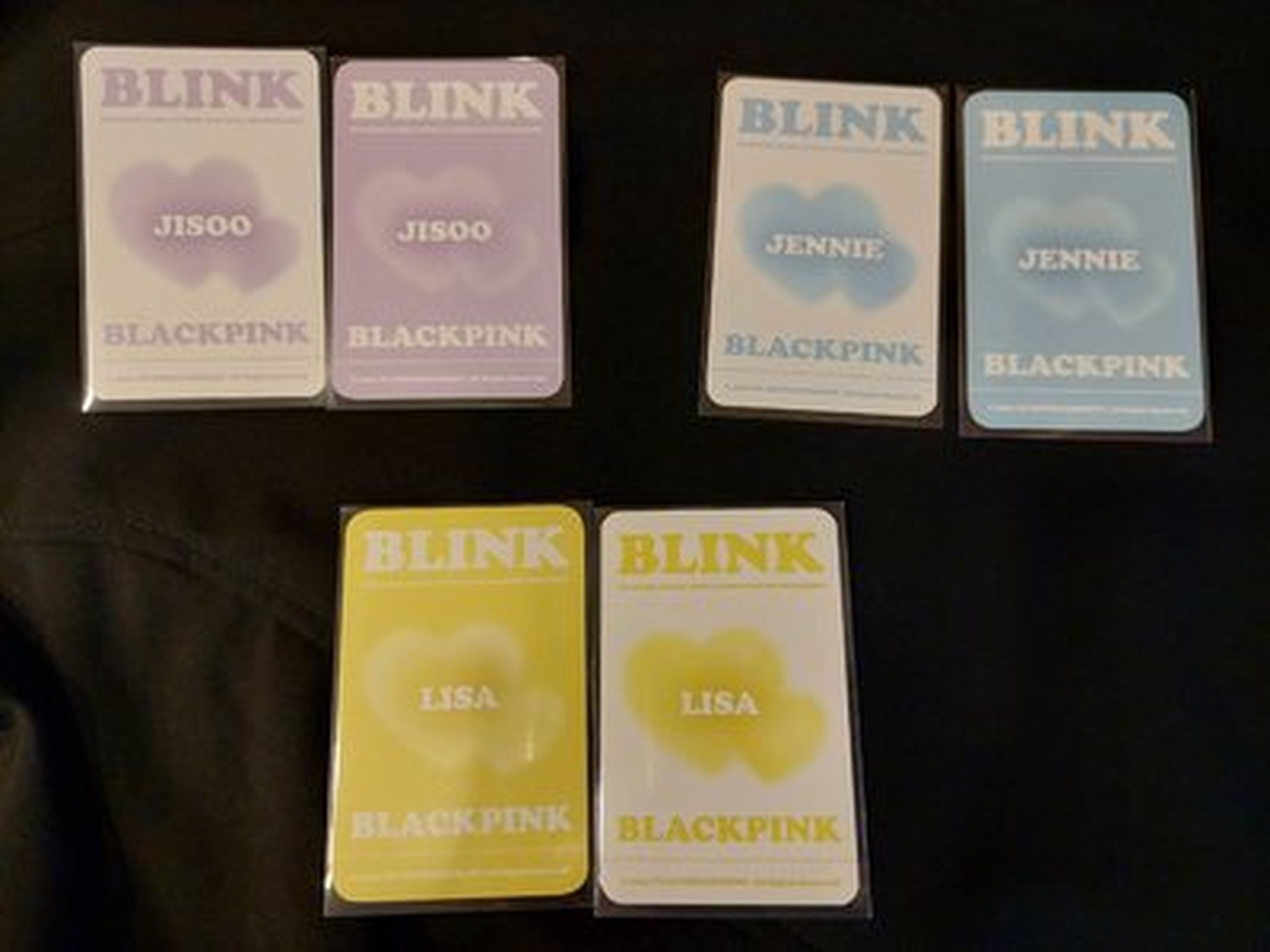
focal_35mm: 25
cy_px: 476
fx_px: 917
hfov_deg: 69.4
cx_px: 635
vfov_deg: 54.9
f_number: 1.8
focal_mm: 5.23
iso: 500
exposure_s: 1/60.2
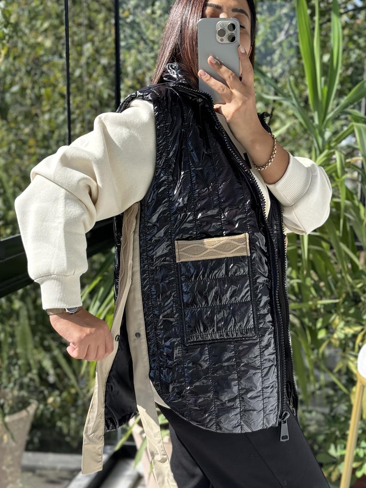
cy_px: 259
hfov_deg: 25.6
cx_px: 200
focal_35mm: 57
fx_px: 804
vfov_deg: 33.8
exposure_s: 1/414
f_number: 1.78
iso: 64
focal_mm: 6.76
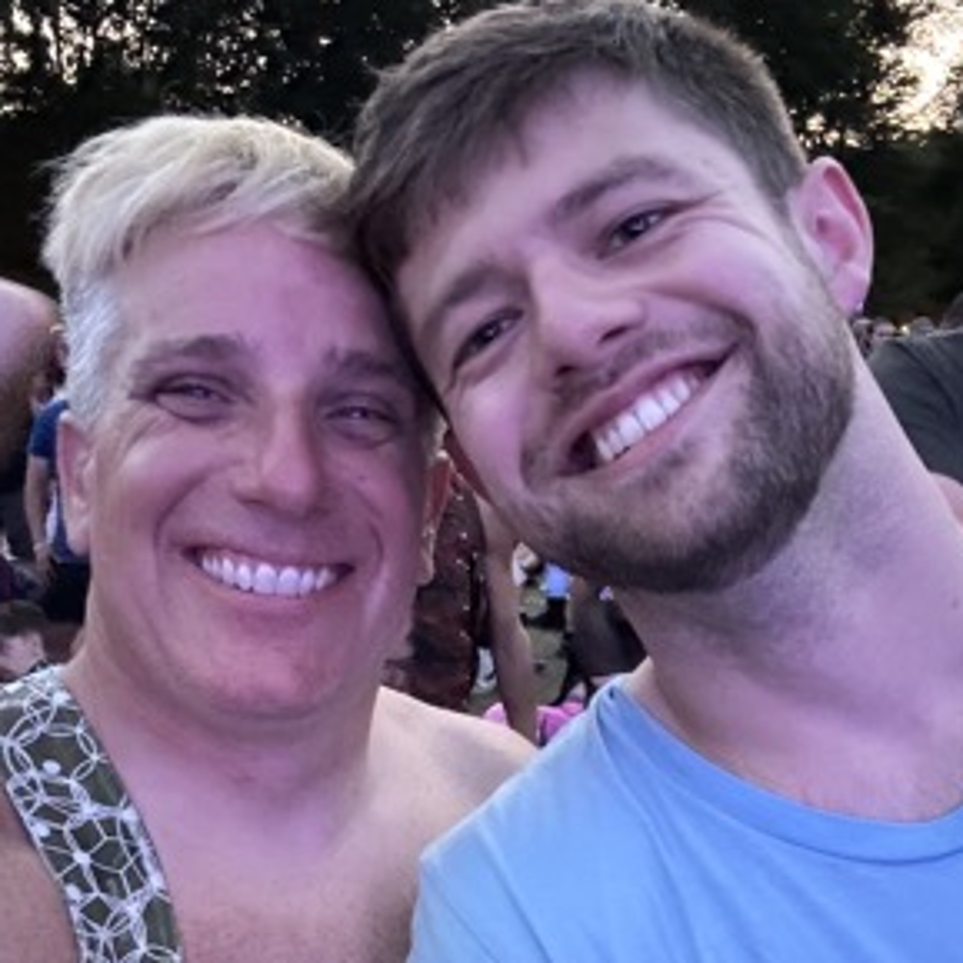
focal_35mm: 45
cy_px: 720
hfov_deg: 37.5
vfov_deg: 36.7
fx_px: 1416
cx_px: 556
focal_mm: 2.69
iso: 1000
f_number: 1.9
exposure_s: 1/15
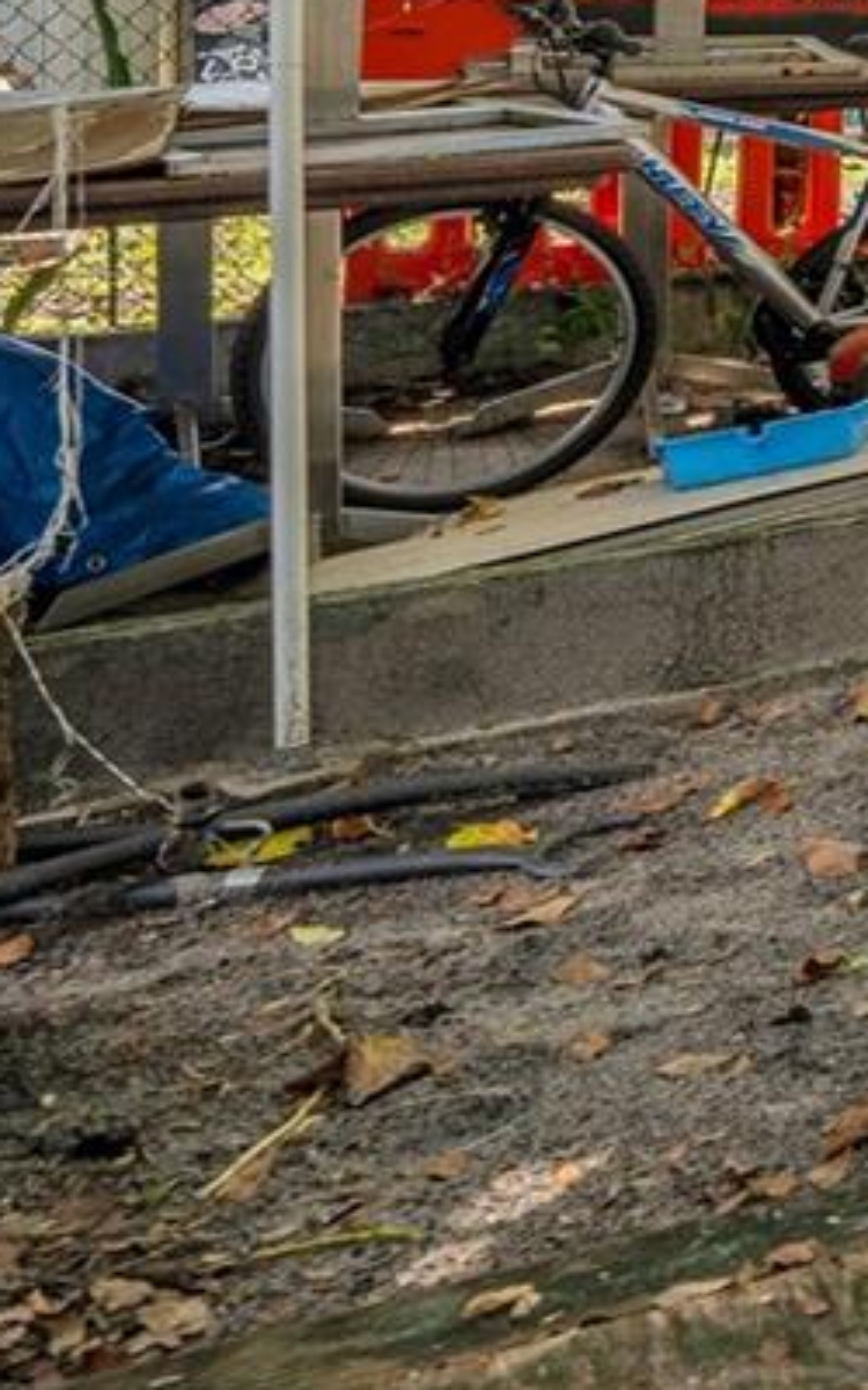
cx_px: 2423
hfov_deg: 12.5
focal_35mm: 57
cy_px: -115
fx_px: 2157
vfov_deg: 31.8
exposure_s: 1/160
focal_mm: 14
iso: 100
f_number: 4.5
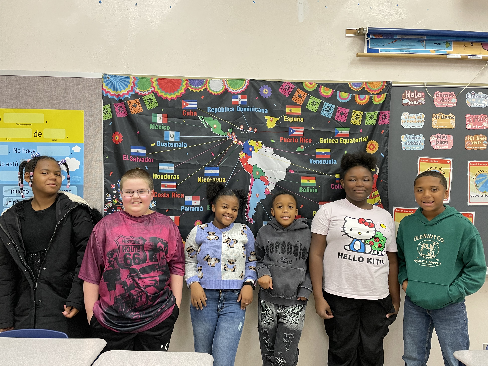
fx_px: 381
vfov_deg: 51.3
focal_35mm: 27
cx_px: 241
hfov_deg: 65.3
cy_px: 188
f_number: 1.6
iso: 100
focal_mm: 4.2
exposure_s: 1/60
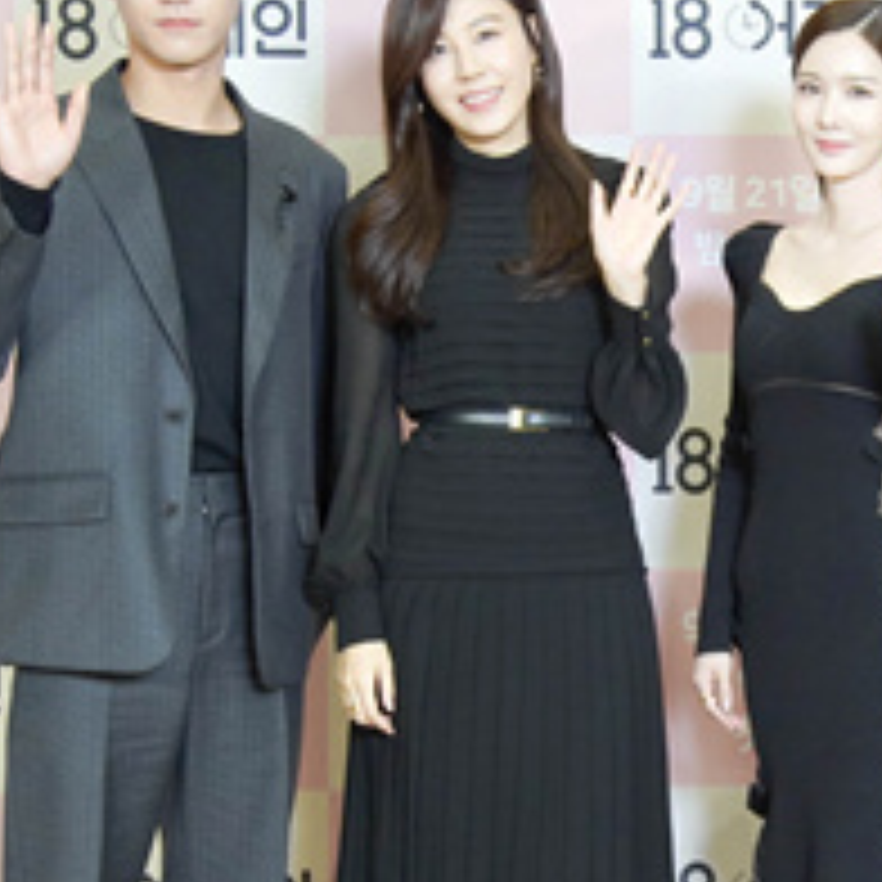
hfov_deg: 13.8
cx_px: 801
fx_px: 3603
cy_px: 551
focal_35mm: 125
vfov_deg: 13.9
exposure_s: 1/125
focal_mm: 45
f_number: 4.5
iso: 2000
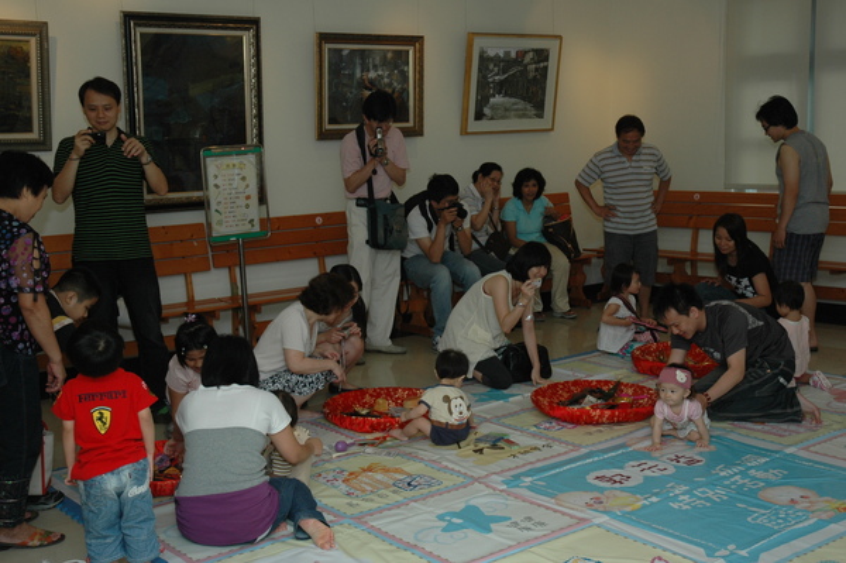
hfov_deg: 42.4
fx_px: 1092
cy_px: 282
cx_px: 423
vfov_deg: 28.9
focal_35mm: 46
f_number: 4
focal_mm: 31
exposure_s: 1/250
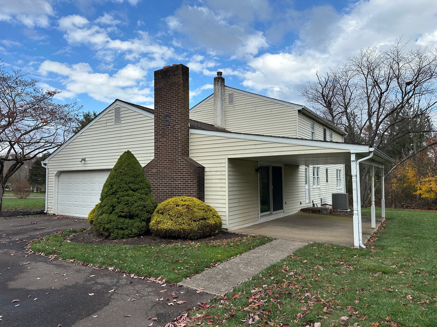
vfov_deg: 56.8
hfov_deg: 71.6
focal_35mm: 24
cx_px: 218
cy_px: 164
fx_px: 303
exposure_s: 1/2882
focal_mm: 6.86
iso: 80
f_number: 1.78
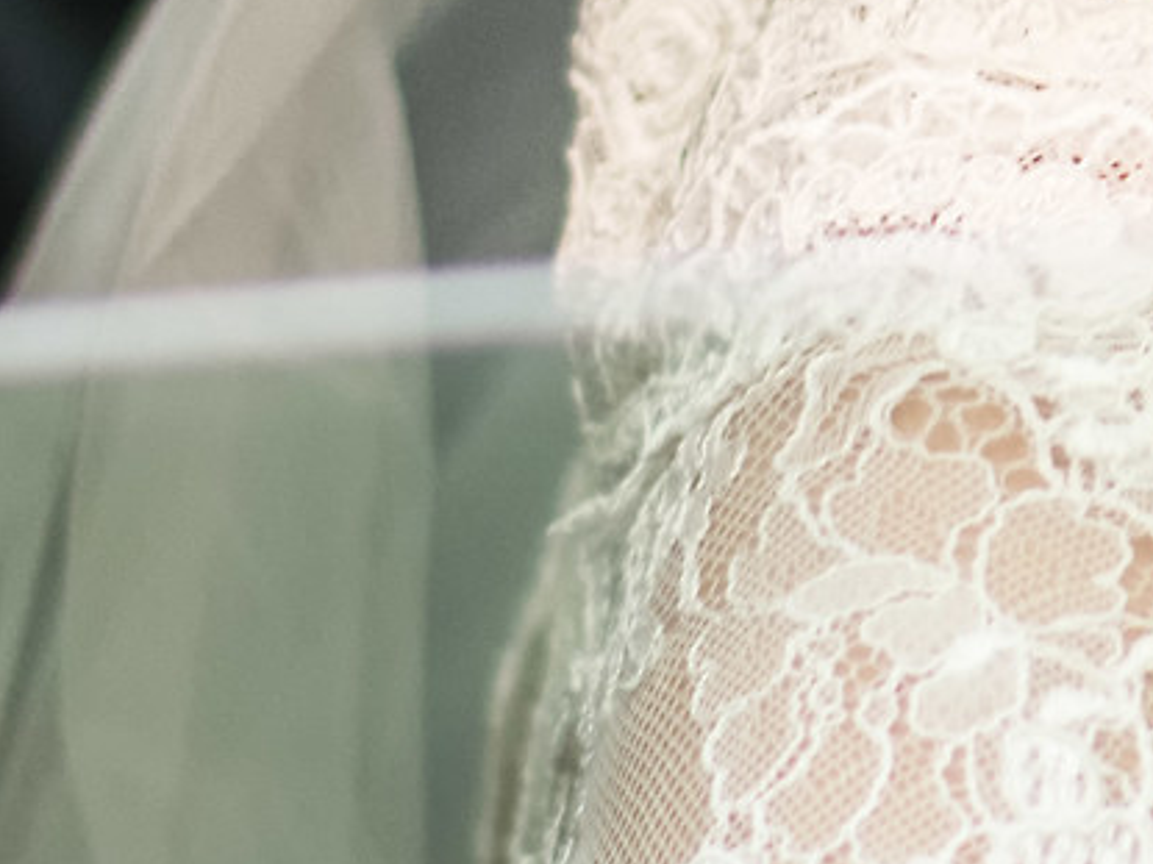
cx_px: 1684
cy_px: -620
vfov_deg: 3.5
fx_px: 13886
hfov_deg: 4.7
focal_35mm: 417
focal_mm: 50
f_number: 1.8
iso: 400
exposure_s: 1/200
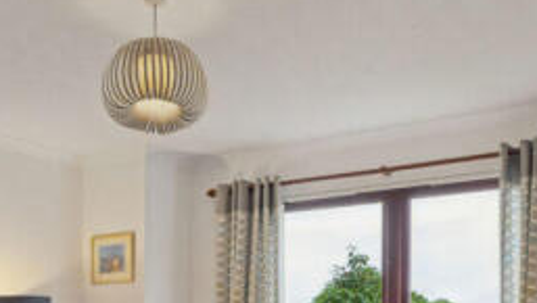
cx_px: 177
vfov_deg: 23.3
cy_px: 344
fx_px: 684
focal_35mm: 48
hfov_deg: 42.3
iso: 320
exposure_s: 1/80
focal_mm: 12
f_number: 6.3
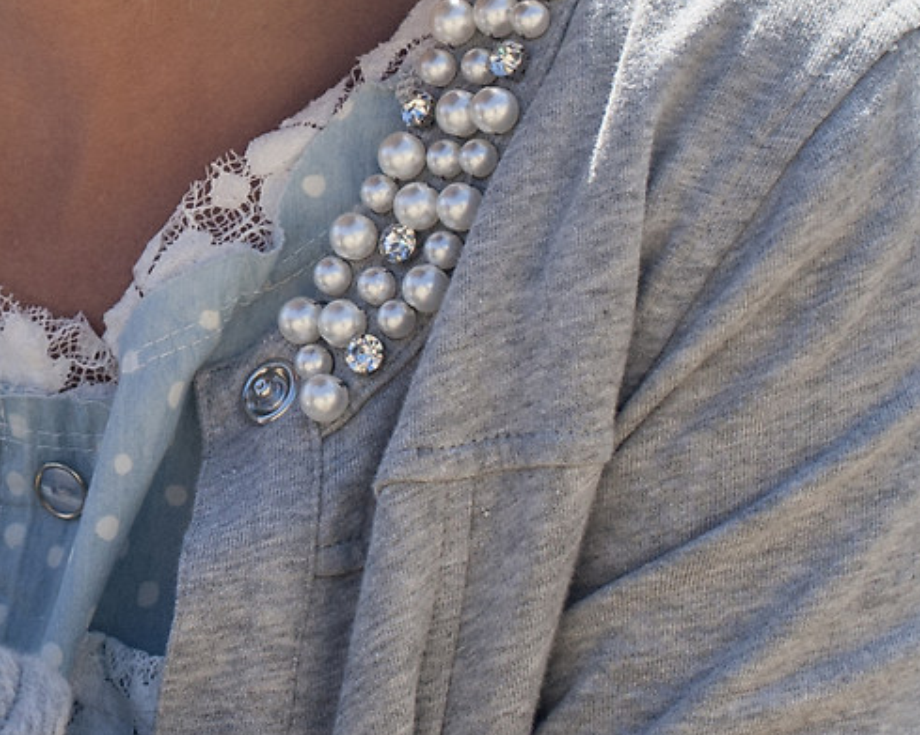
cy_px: -100
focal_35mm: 230
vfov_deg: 6.7
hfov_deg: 8.3
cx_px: -288
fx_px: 6261
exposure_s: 1/2000
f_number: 4
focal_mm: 50
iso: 100
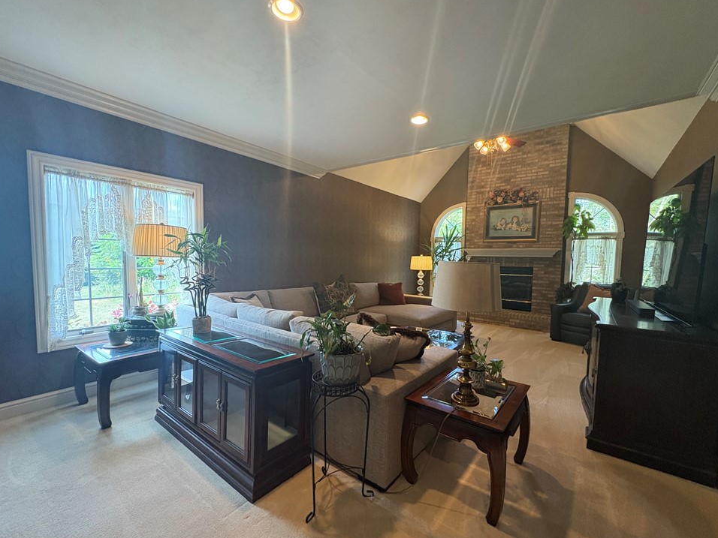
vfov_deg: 81.7
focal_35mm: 15
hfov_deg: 98.1
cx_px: 373
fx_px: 311
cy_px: 278
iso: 500
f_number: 2.2
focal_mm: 2.22
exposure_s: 1/60
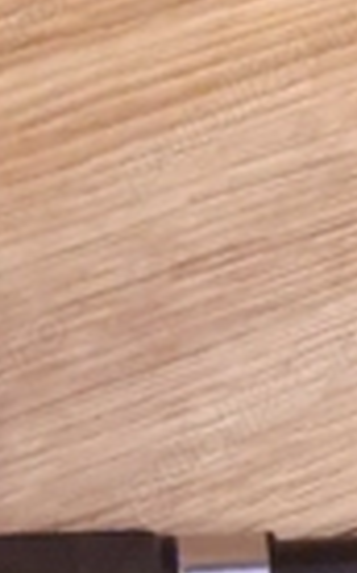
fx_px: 1248
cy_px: 785
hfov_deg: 16.0
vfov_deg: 22.5
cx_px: 336
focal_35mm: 80
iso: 640
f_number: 1.7
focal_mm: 3.93
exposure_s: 1/20
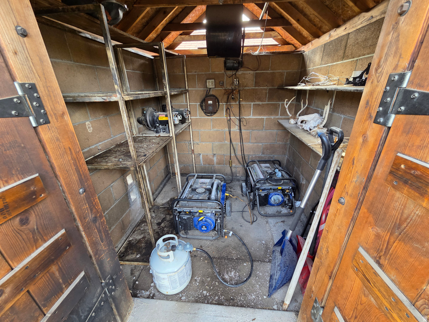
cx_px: 214
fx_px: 161
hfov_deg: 106.2
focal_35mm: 13
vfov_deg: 89.9
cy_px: 161
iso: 160
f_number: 2.2
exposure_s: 1/60
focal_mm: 2.2
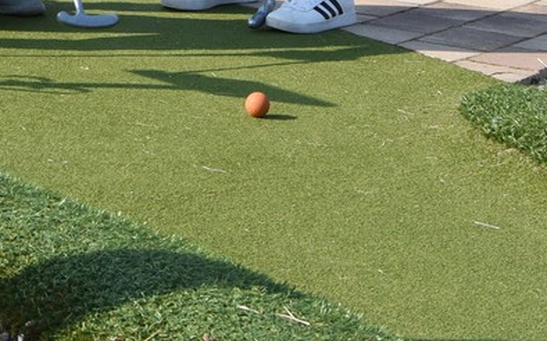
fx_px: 2429
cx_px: 133
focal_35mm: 163
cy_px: -330
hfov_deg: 12.8
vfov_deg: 7.7
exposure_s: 1/200
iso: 140
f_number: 9
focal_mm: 28
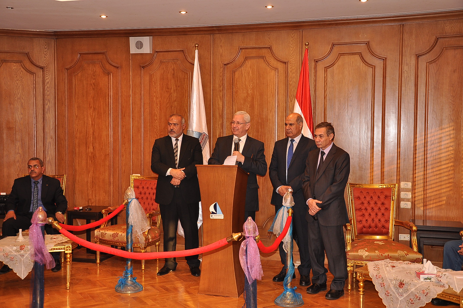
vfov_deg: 29.8
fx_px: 578
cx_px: 232
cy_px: 154
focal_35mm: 45
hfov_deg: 43.7
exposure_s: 1/50
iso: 500
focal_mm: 30
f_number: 5
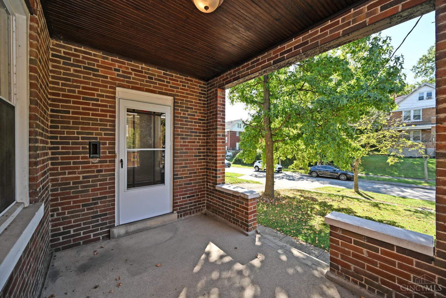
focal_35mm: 14
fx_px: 173
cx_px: 223
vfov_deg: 81.2
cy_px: 149
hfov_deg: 104.3
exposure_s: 1/125
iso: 100
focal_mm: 14
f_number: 5.6
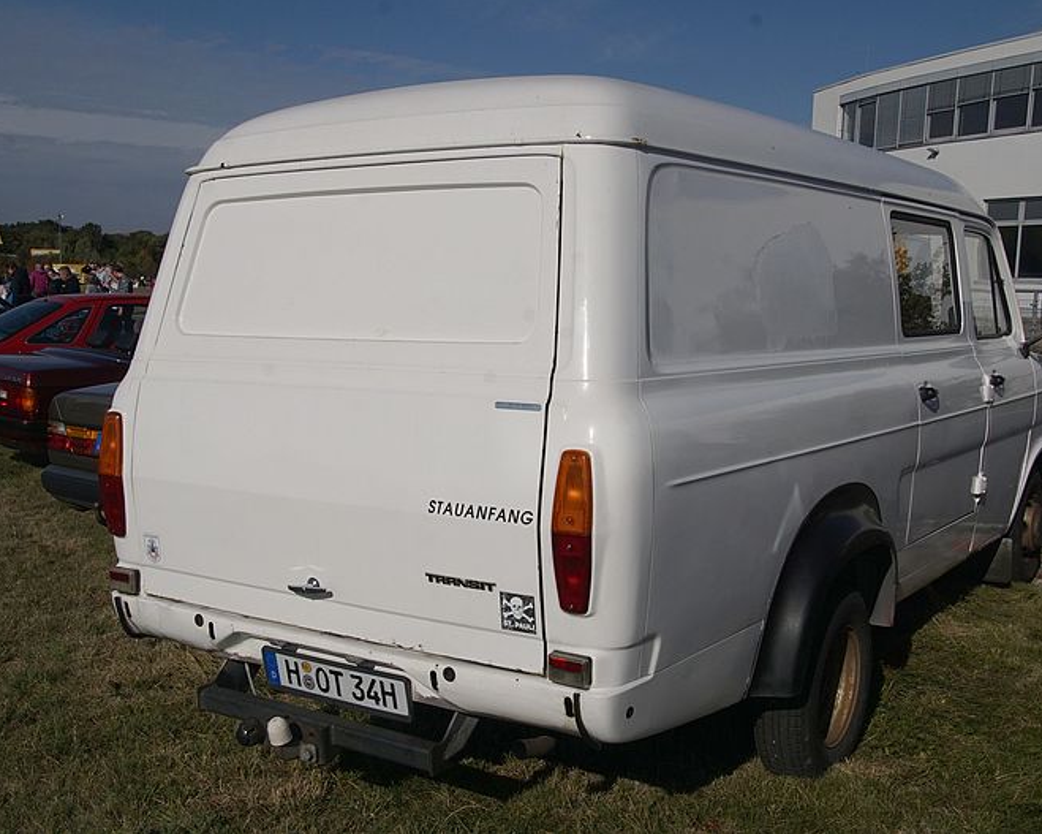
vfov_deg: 36.5
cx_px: 496
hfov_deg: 44.8
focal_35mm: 41
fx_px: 1264
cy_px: 415
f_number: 13
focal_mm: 24
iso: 400
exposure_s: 1/1600
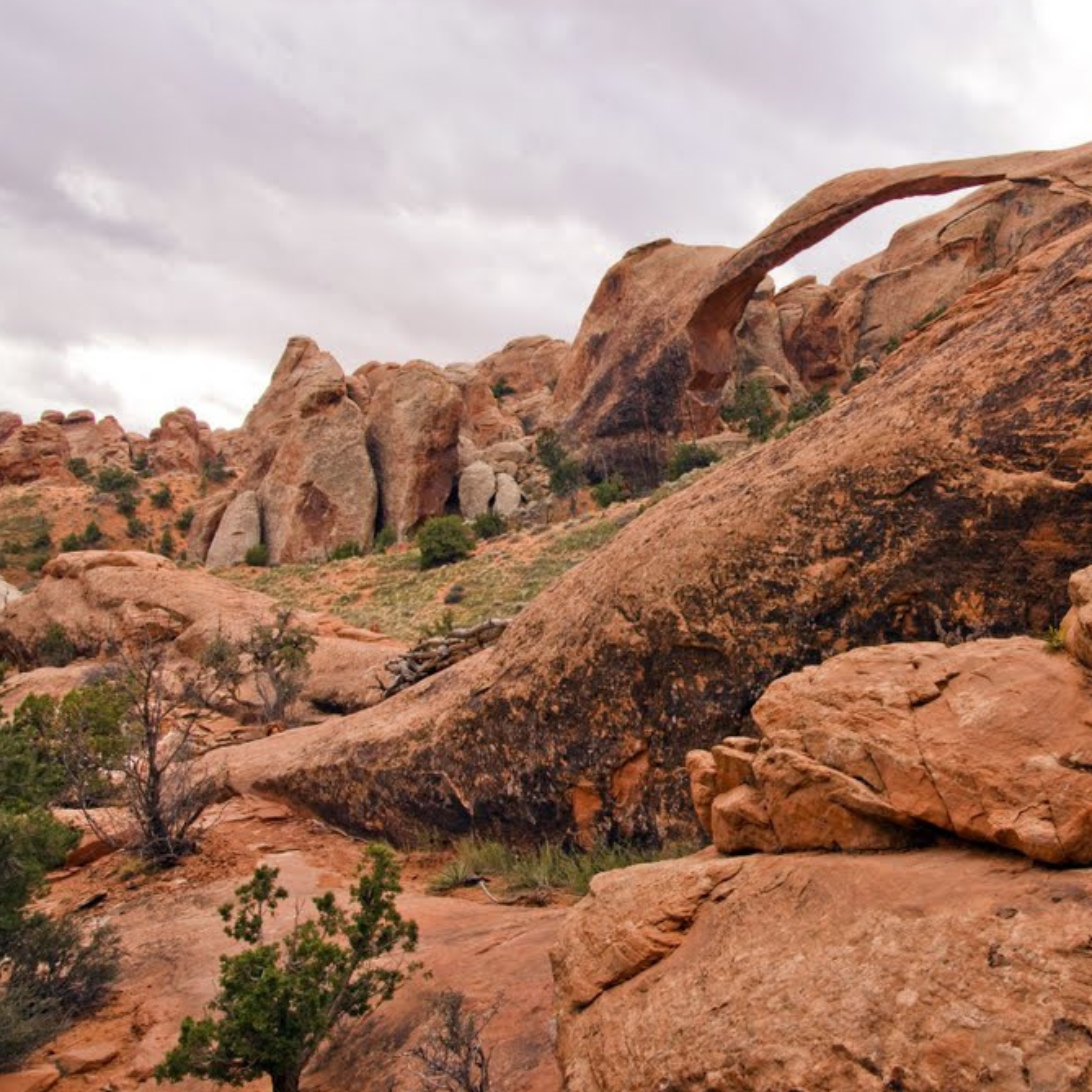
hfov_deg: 42.1
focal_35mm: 39
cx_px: 749
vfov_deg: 42.8
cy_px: 537
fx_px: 1392
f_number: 9
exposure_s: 1/125
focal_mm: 20
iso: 200
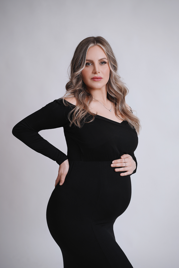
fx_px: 410
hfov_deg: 24.6
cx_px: 90
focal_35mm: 55
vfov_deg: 36.2
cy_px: 134
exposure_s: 1/160
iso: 100
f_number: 3.5
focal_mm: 55
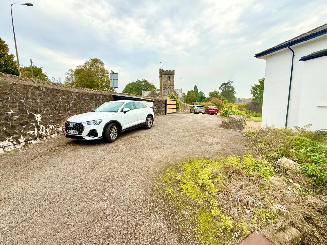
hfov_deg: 102.1
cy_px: 122
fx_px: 132
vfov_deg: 85.7
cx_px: 164
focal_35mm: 14
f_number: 2.2
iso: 50
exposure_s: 1/370
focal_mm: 2.22
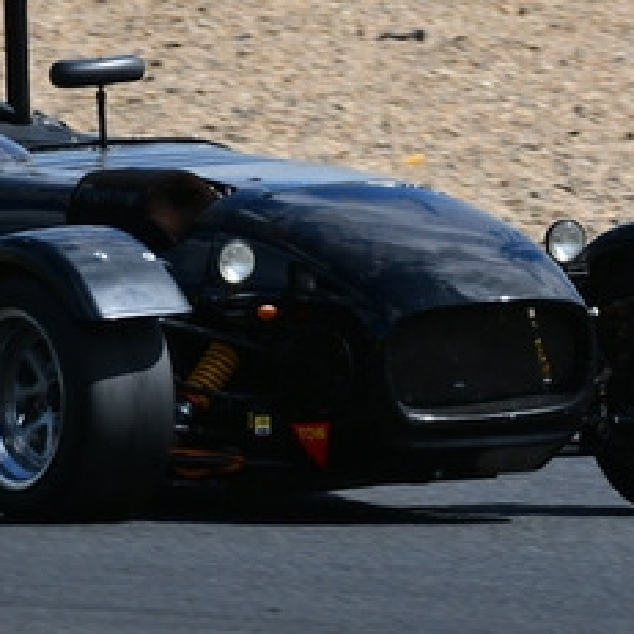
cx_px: 327
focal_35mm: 1590
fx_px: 32947
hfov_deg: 1.1
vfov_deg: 1.1
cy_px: 14
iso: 400
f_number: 11
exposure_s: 1/640
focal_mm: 360
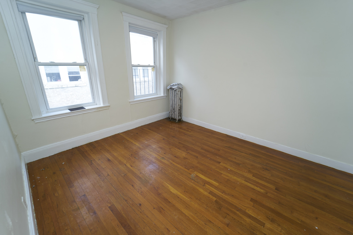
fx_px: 137
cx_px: 176
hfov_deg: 104.2
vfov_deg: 81.2
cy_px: 118
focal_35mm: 14
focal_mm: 14
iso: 250
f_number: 7.1
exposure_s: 1/15
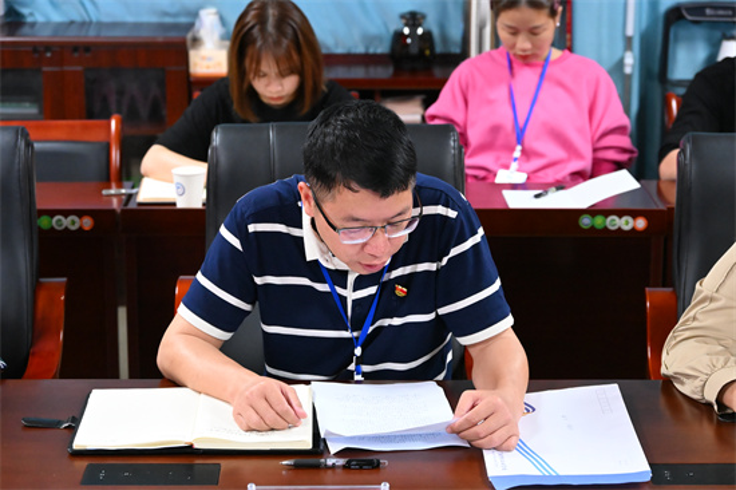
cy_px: 245
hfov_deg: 24.5
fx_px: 1696
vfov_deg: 16.4
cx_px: 368
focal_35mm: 83
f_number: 6.3
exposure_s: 1/125
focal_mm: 83
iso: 8000
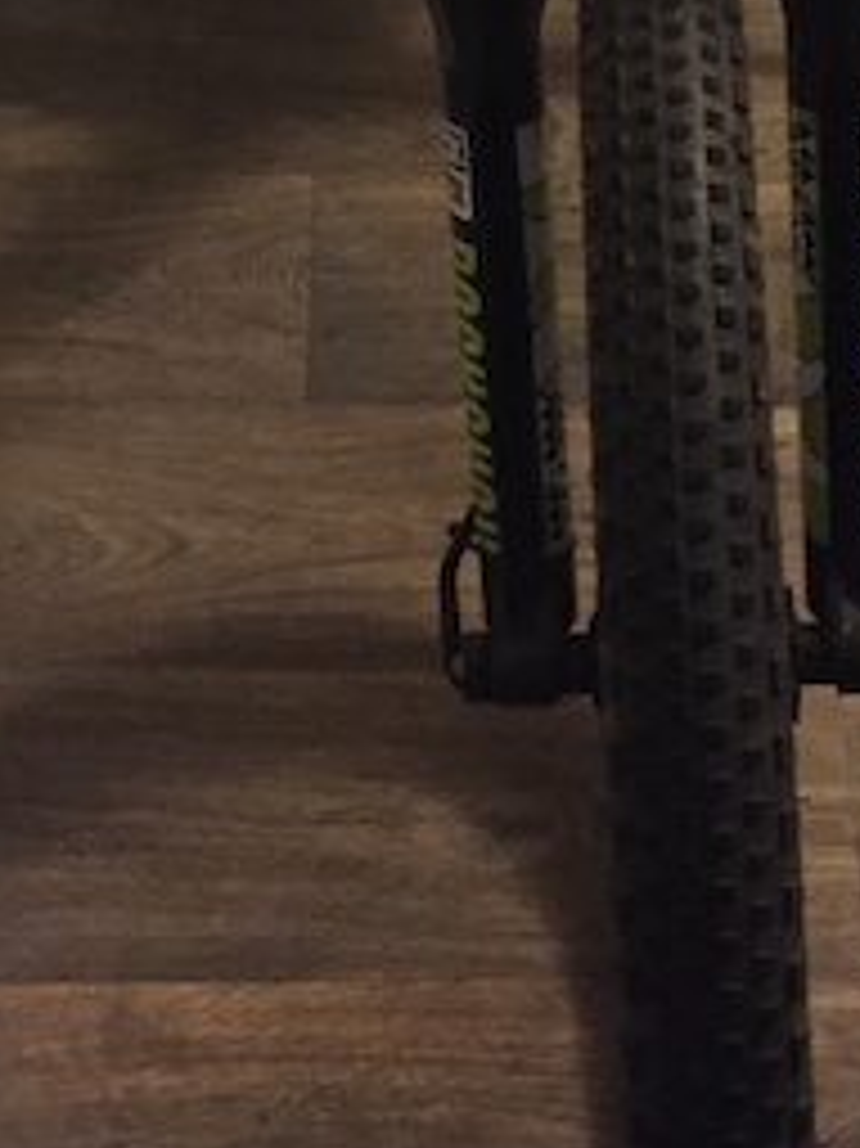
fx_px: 3017
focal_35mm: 91
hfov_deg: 16.2
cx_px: 545
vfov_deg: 20.3
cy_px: -180
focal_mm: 4.15
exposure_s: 1/15
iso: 400
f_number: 2.2
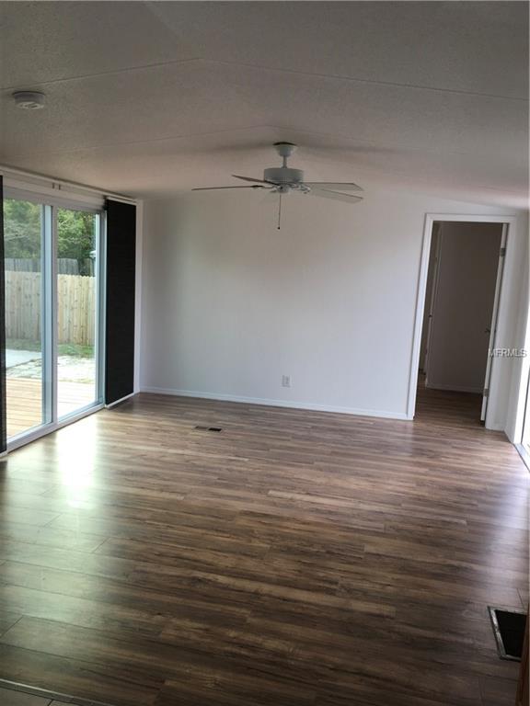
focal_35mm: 29
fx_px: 592
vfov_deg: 61.7
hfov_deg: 48.2
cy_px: 353
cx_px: 265
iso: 32
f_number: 2.2
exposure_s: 1/120
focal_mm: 4.15
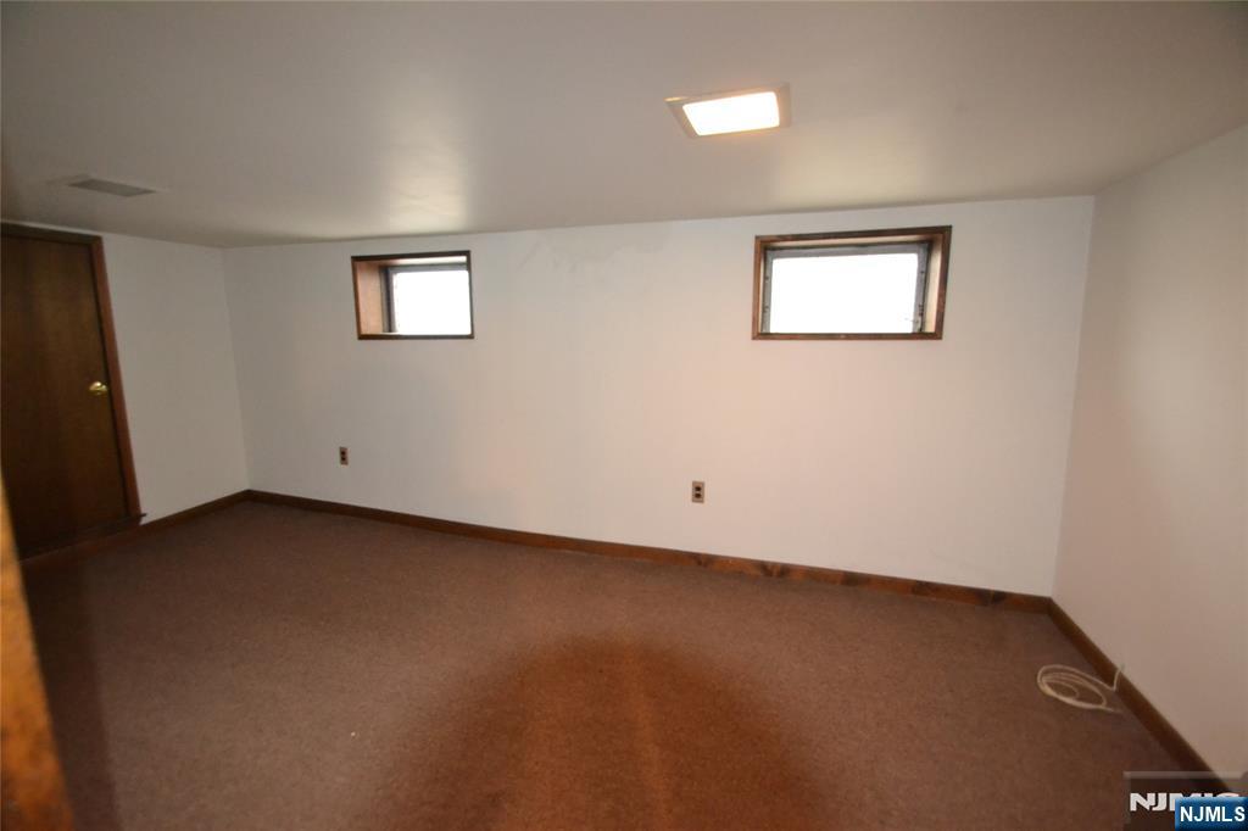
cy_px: 416
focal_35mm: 15
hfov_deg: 100.4
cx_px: 624
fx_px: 520
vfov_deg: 77.3
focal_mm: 10
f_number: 3.5
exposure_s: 1/60
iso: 3200
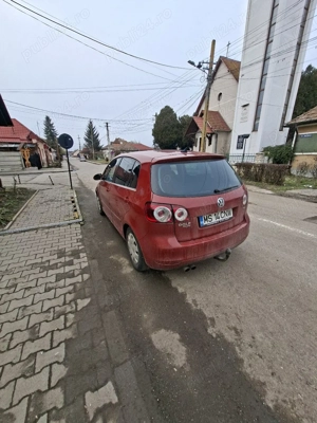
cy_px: 212
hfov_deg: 89.9
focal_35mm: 13
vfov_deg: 106.2
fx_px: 159
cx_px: 158
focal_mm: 1.74
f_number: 2.2
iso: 40
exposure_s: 1/208
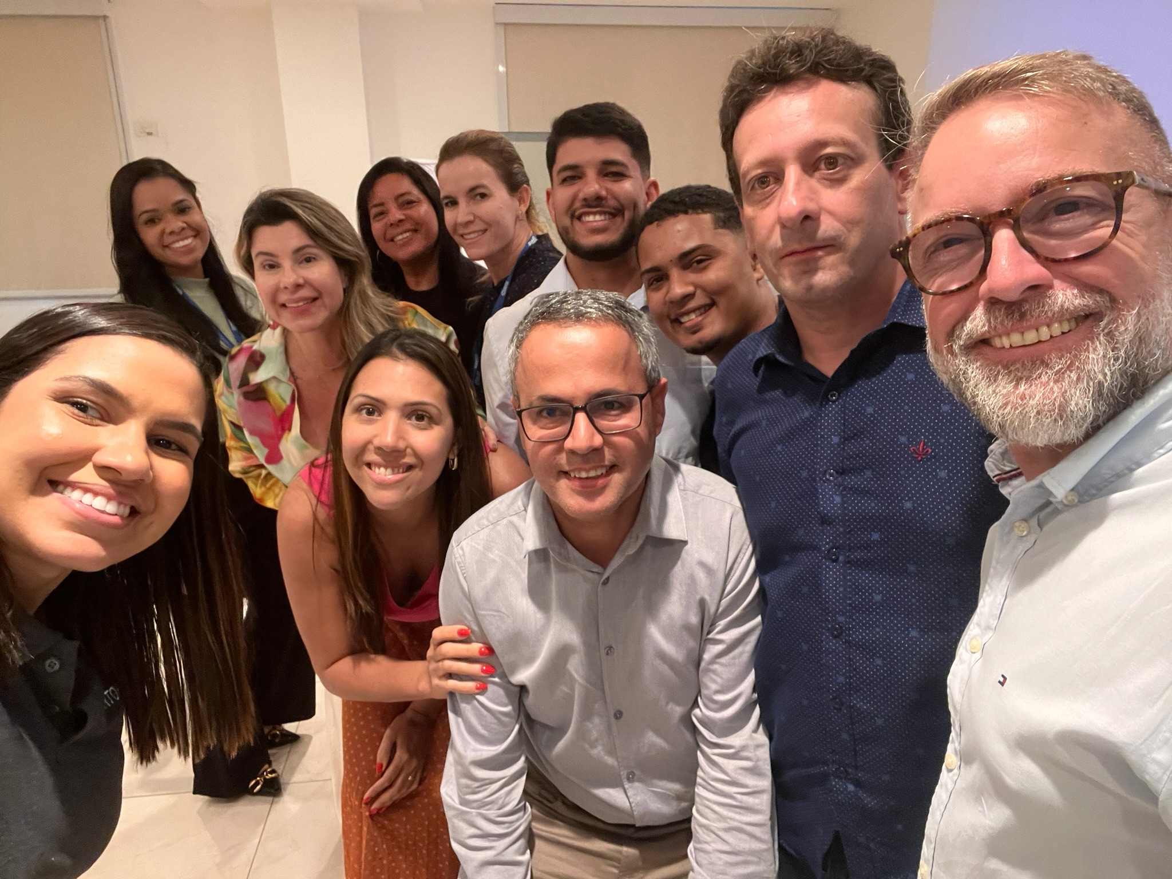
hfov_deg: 73.9
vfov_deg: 58.9
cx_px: 586
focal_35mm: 23
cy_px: 440
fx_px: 779
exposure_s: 1/40
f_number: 2.2
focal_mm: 2.71
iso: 320
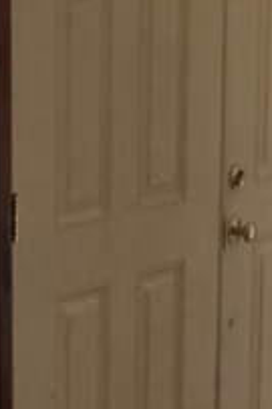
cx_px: 18
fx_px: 1725
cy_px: 302
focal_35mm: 152
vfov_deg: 13.5
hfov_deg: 9.0
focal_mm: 4.15
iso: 50
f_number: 2.2
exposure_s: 1/24
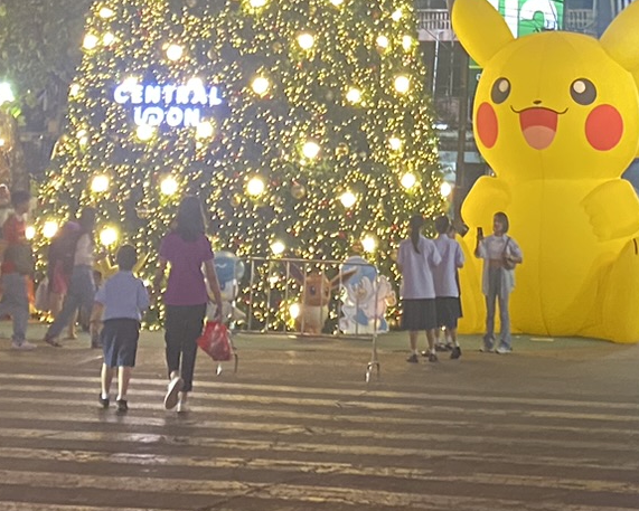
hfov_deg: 21.0
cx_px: 422
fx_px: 1721
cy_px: -315
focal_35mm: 91
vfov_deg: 15.3
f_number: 1.8
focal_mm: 4.25
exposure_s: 1/33
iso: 320
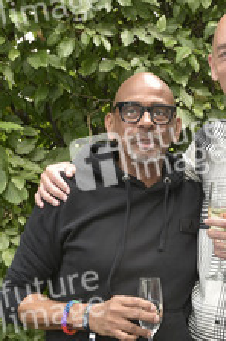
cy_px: 231
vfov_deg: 25.6
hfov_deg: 17.0
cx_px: 192
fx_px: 746
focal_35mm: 79
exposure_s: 1/160
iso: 400
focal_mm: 44
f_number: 6.3
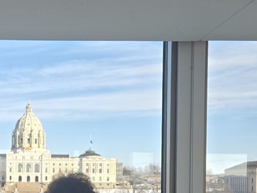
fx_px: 534
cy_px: 176
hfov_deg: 26.1
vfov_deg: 20.0
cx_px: 22
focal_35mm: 72
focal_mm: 5.4
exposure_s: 1/771
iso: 80
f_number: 1.8
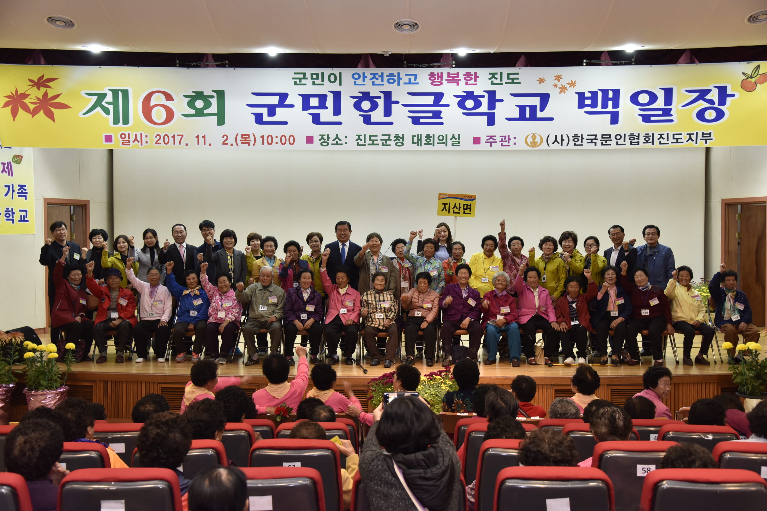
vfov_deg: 30.5
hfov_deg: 44.5
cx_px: 384
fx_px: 938
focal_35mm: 44
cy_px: 256
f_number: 5
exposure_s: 1/60
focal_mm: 44
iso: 1000
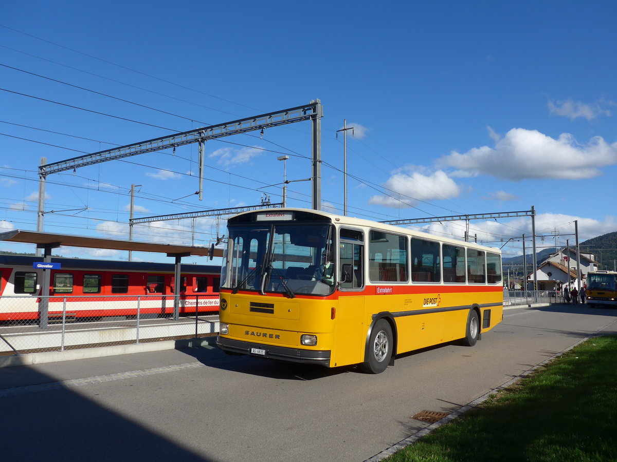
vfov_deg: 48.2
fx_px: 517
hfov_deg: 61.7
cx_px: 308
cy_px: 231
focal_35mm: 29
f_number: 3.2
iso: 80
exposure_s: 1/1600
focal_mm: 6
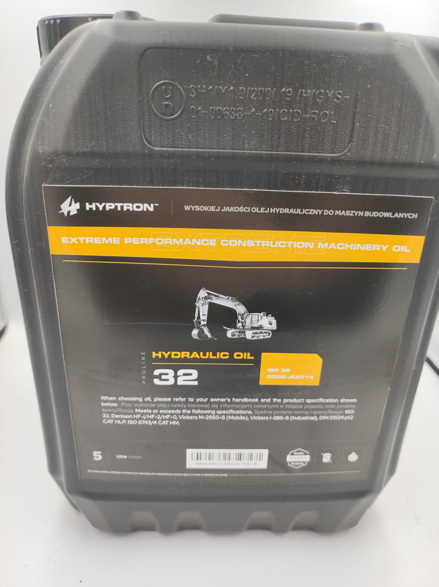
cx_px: 220
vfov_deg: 69.4
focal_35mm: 25
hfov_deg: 54.8
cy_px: 294
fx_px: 423
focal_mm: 4.7
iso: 67
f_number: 1.79
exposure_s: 1/100
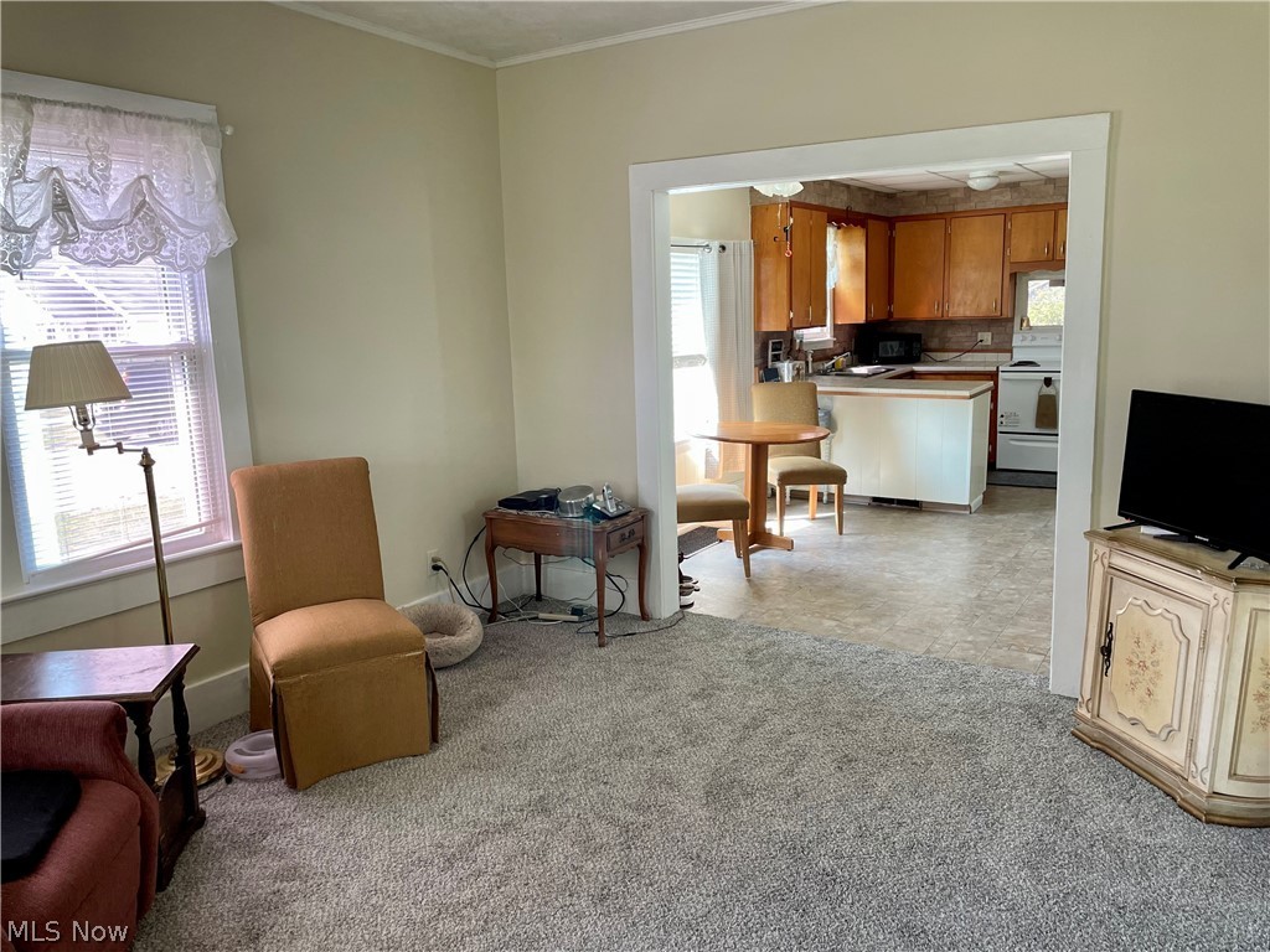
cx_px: 635
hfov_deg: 67.3
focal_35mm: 26
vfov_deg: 53.1
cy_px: 476
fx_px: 954
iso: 125
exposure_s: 1/108
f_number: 1.6
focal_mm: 4.2
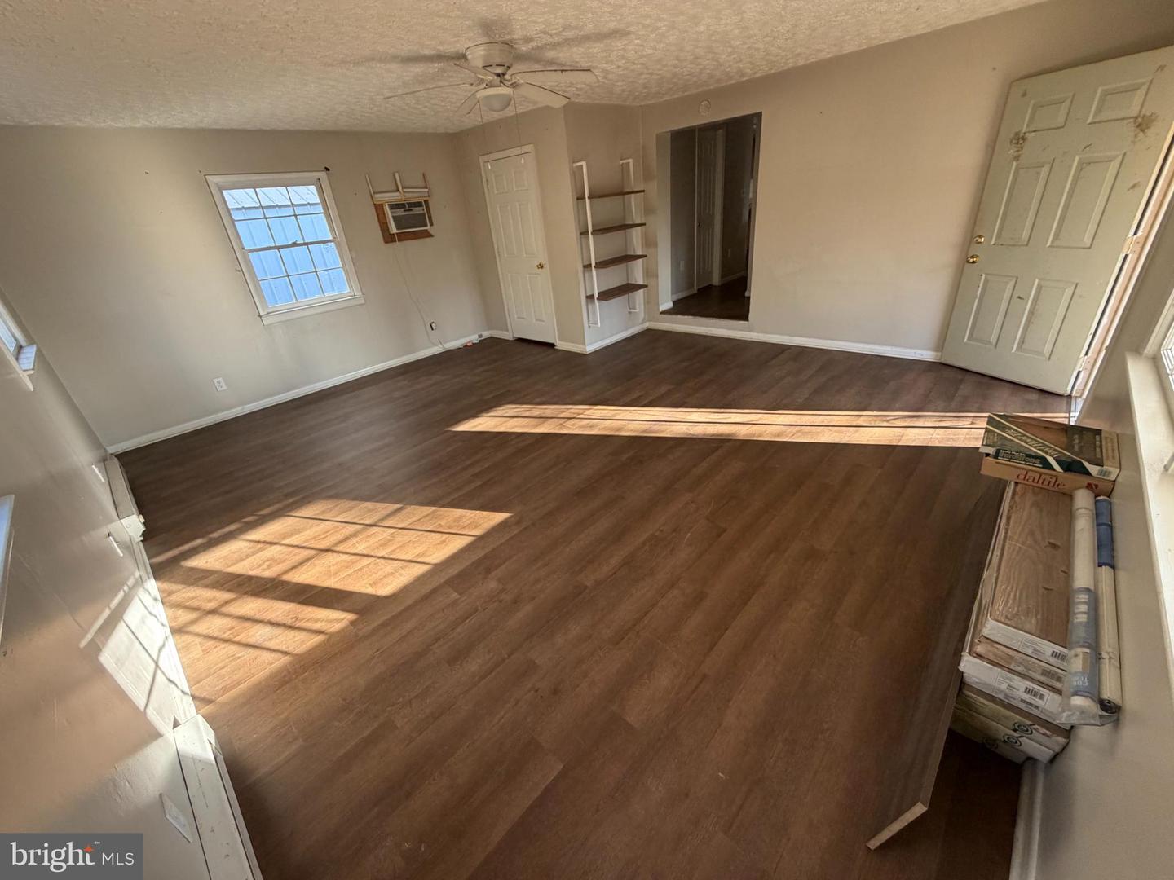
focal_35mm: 14
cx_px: 587
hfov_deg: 102.1
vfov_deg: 85.7
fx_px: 475
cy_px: 440
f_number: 2.2
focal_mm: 2.22
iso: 200
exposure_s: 1/121
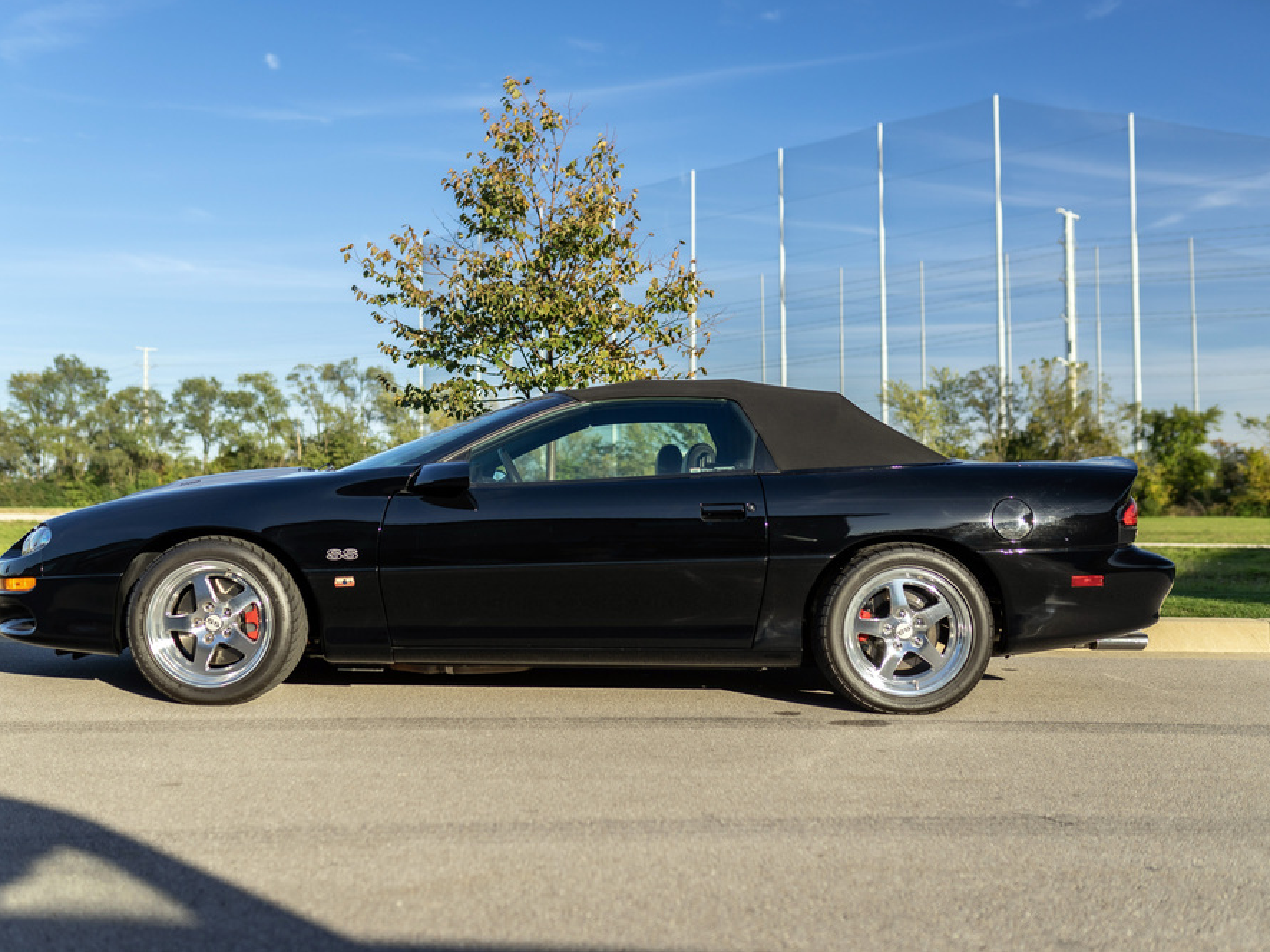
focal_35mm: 38
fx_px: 1394
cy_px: 475
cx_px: 578
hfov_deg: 48.9
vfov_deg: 37.7
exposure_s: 1/1250
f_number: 2
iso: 100
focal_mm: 35
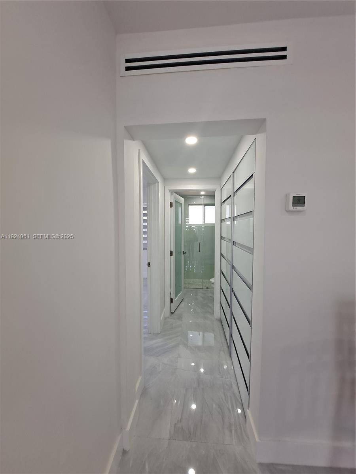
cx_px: 178
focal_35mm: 13
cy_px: 237
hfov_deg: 89.9
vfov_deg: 106.2
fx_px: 178
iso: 50
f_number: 2.2
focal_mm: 1.74
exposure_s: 1/40
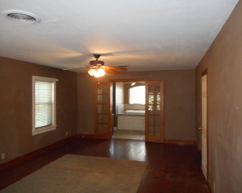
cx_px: 125
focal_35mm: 27
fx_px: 193
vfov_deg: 53.2
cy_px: 95
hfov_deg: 64.0
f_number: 3.7
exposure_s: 1/25
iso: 500
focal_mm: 4.5
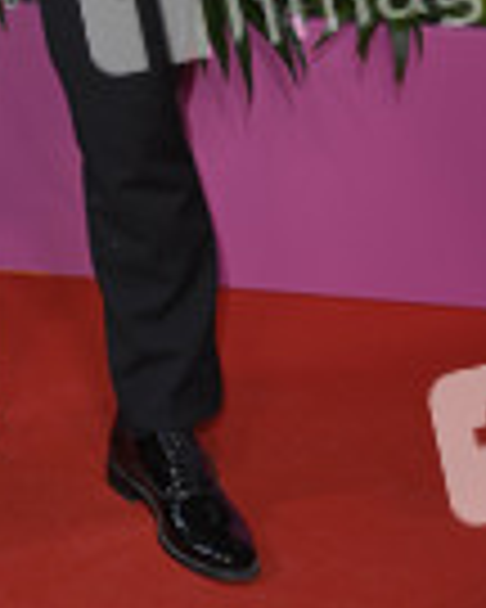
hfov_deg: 8.9
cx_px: -108
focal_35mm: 172
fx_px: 3093
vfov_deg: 10.9
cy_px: -257
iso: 640
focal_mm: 62
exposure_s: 1/250
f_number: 6.3
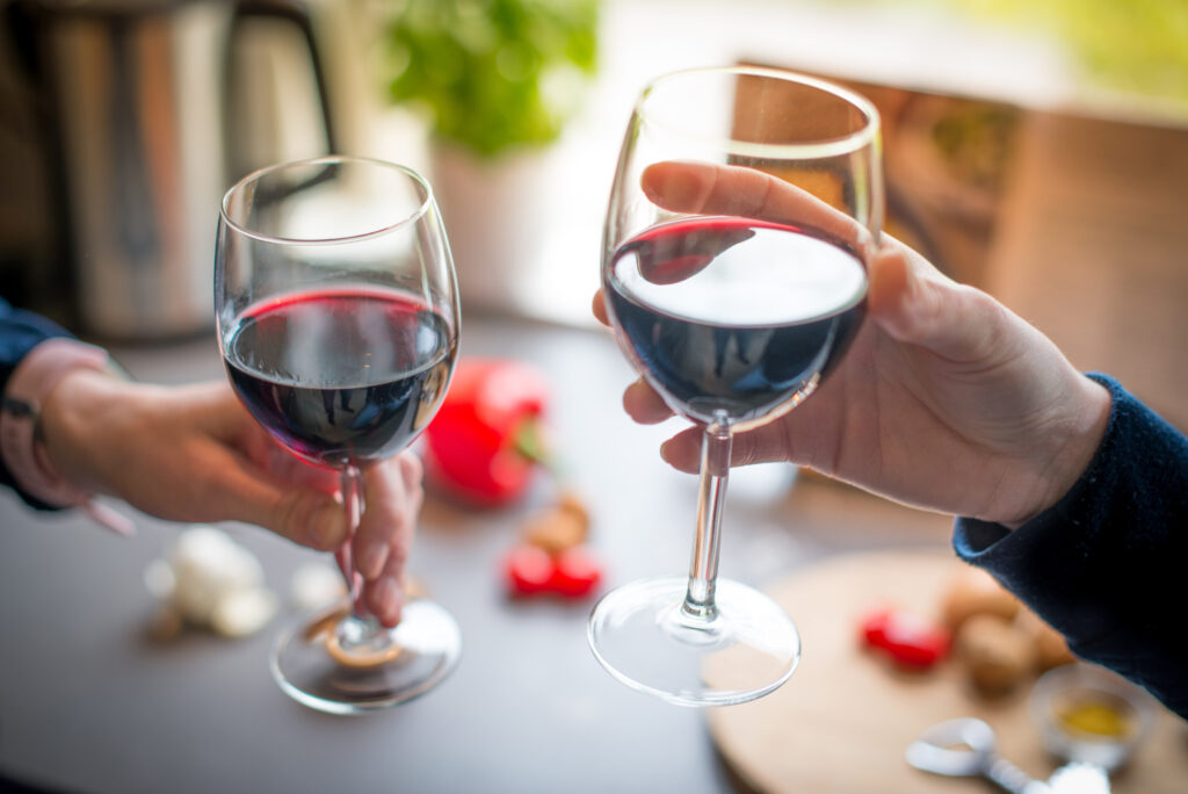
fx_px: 1651
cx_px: 594
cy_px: 397
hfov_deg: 39.6
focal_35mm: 50
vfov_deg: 27.0
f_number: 2.5
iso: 200
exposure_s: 1/80
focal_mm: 50
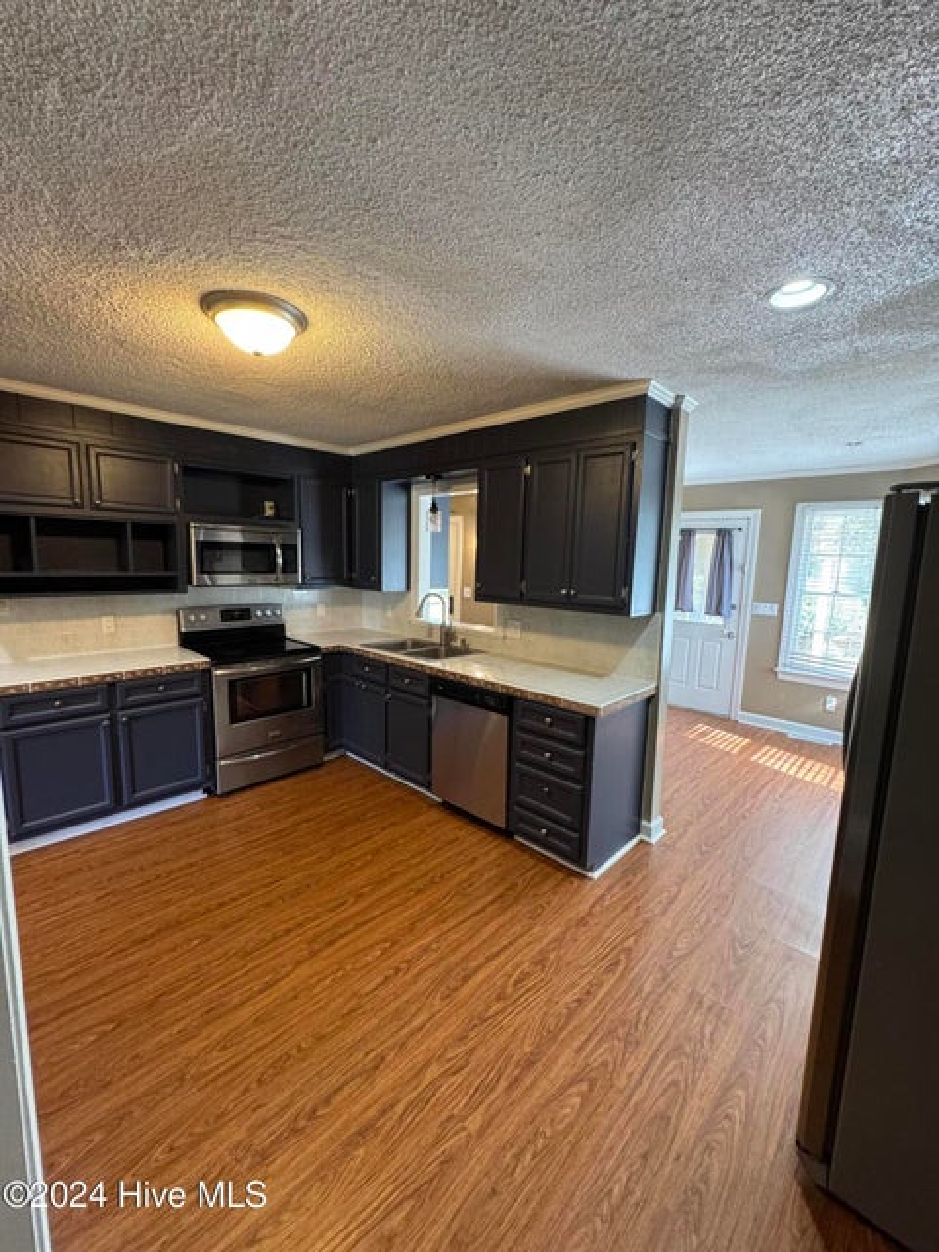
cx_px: 470
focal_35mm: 14
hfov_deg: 85.7
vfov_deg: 102.1
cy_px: 626
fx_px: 506
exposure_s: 1/60
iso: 500
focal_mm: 2.22
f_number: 2.2
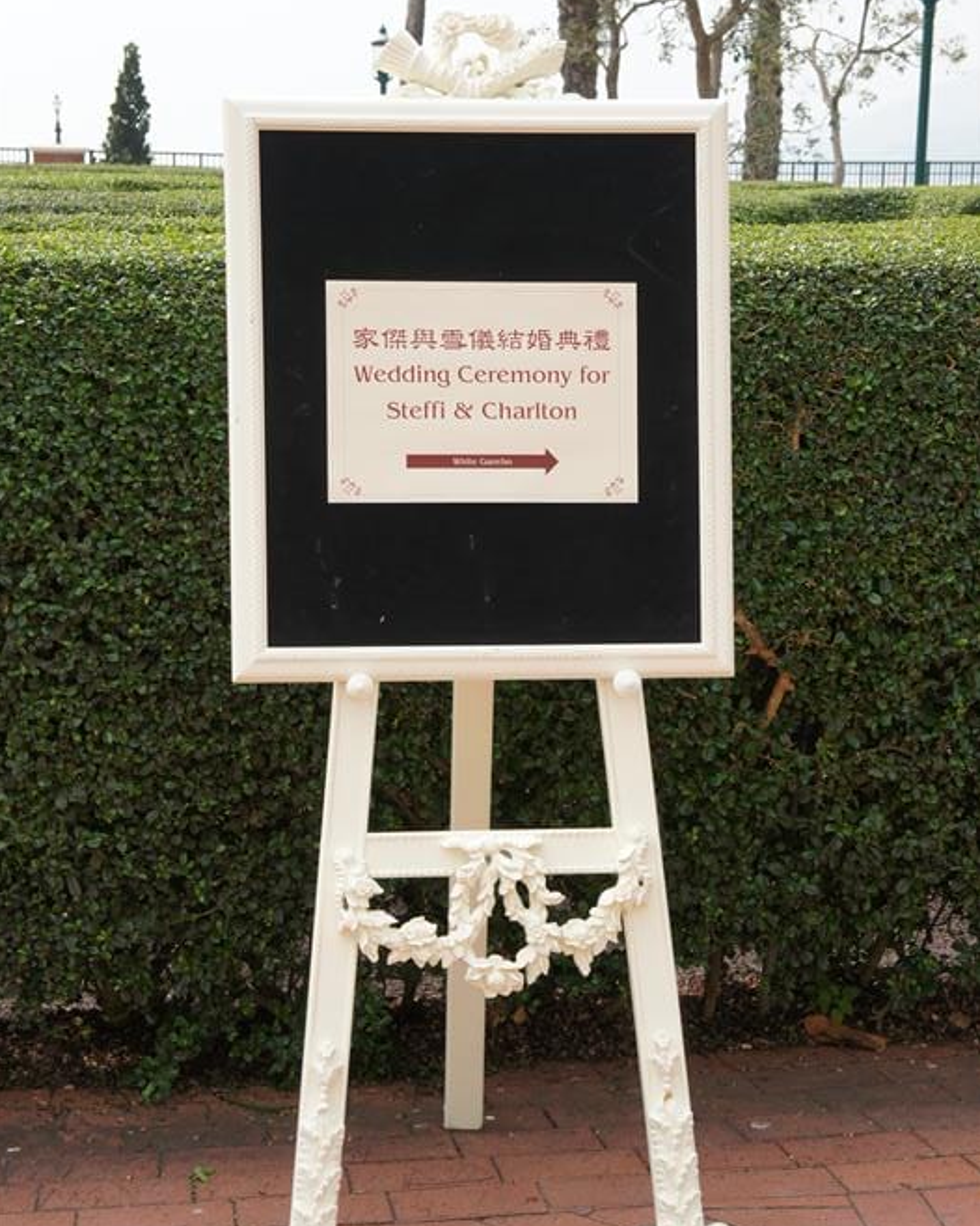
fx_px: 2648
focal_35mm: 73
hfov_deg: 21.0
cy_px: 639
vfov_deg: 26.1
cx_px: 488
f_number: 8
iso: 200
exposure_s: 1/250
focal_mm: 43
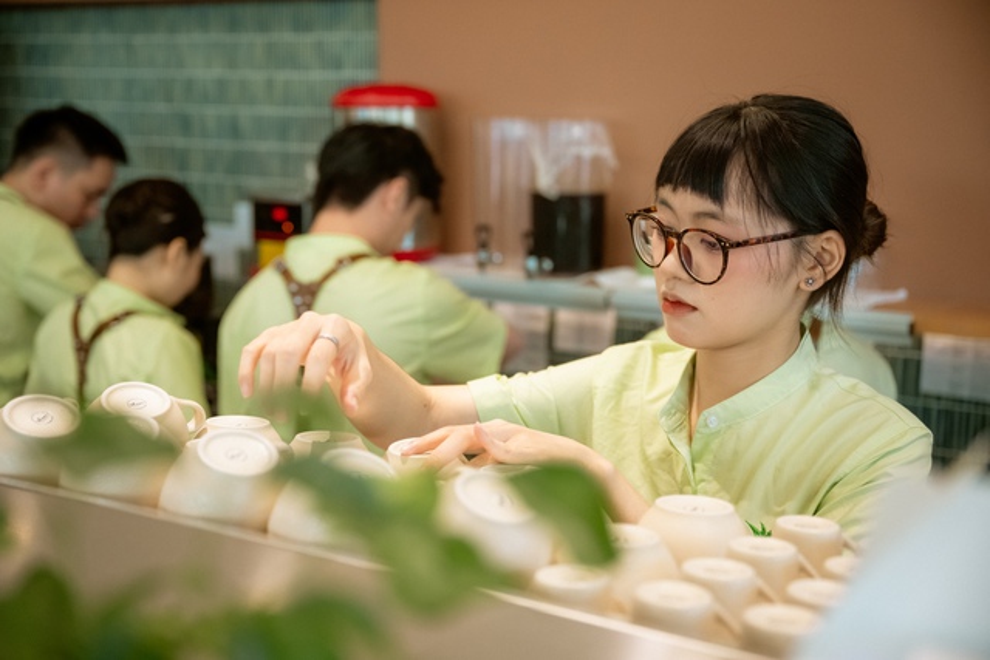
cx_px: 495
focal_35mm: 50
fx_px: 1375
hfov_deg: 39.6
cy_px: 330
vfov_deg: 27.0
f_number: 3.2
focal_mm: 50
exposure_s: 1/250
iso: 1600
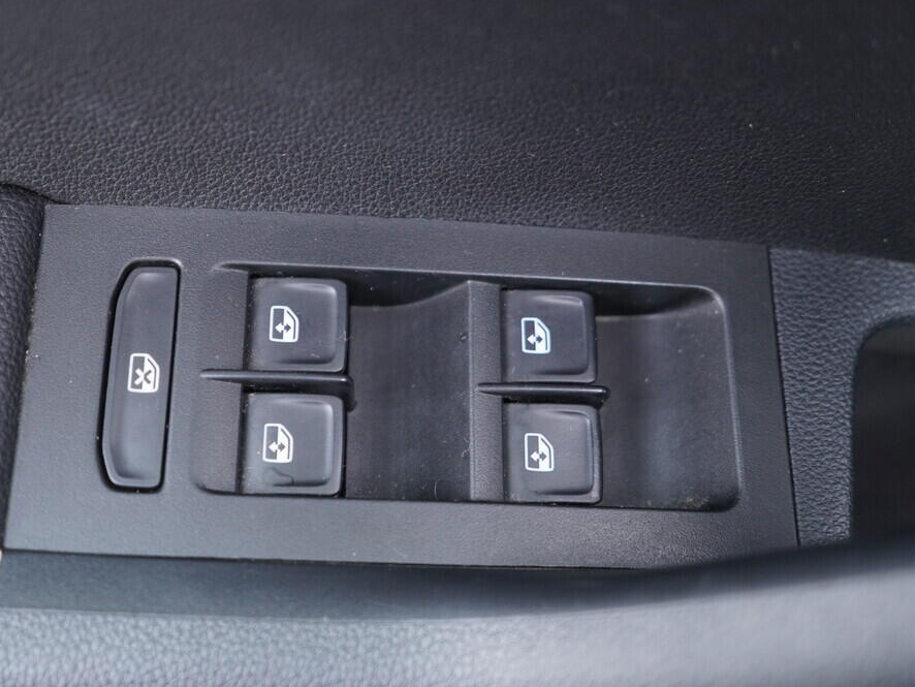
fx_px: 1058
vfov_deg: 36.0
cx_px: 388
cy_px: 338
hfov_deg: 46.6
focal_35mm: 40
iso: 640
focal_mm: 24
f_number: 2.8
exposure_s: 1/40
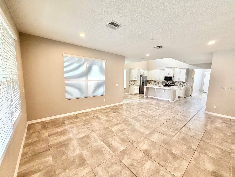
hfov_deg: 102.1
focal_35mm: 14
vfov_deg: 85.7
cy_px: 88
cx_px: 118
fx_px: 95
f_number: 2.2
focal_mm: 2.22
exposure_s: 1/120
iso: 320
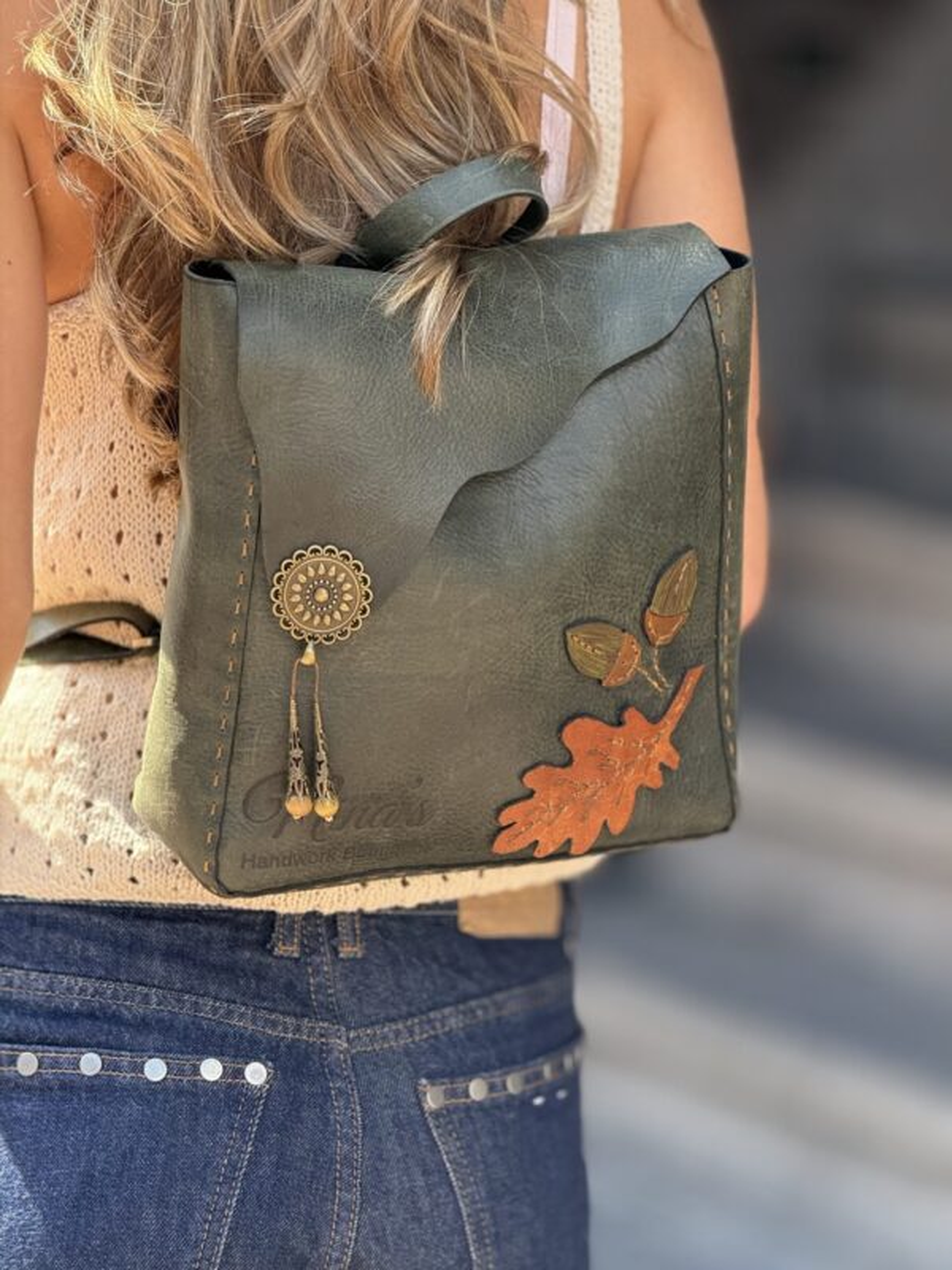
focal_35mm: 120
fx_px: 4400
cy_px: 635
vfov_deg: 16.4
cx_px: 476
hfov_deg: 12.3
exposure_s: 1/135
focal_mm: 15.66
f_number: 2.8
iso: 64
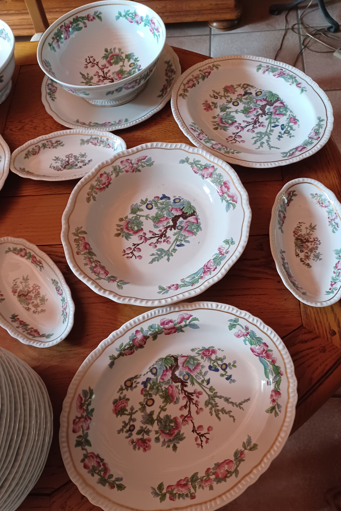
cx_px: 174
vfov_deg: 67.4
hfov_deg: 47.9
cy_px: 261
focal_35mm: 27
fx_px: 384
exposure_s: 1/25
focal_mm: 4.6
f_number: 1.8
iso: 320
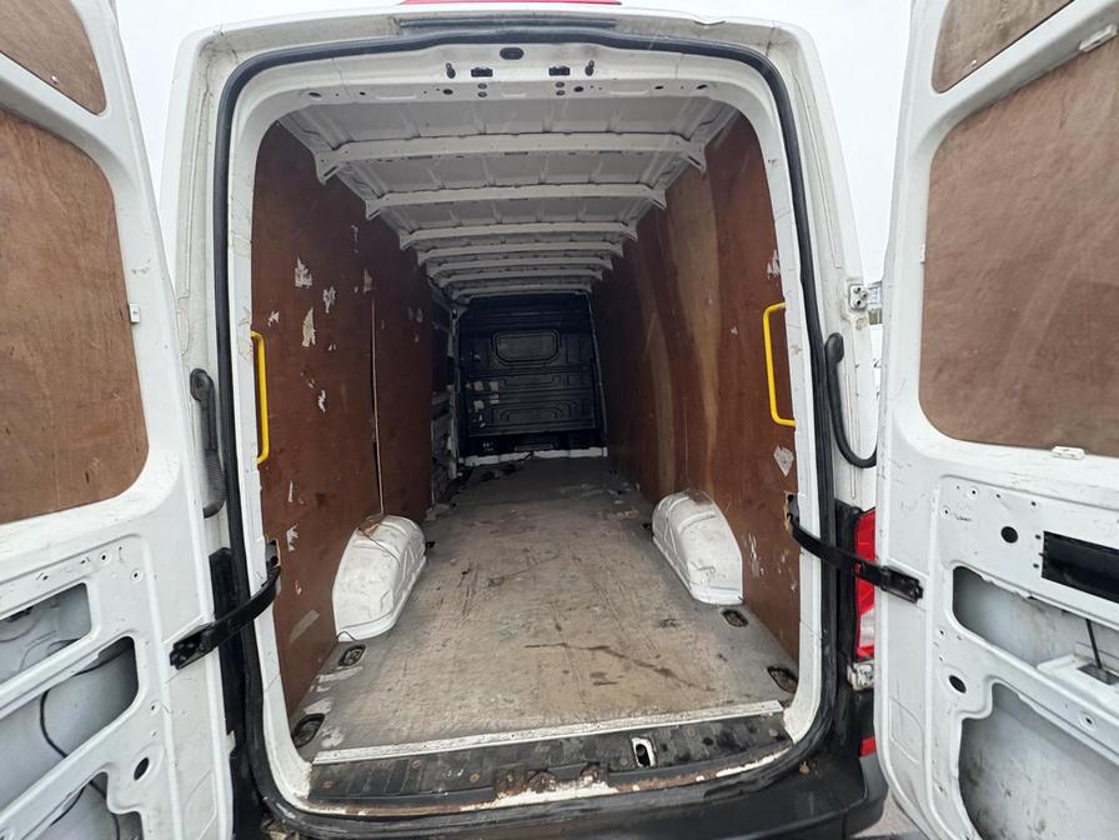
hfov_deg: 102.1
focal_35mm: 14
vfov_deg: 85.7
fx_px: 453
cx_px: 560
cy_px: 420
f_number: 2.2
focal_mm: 2.22
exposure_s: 1/60
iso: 500
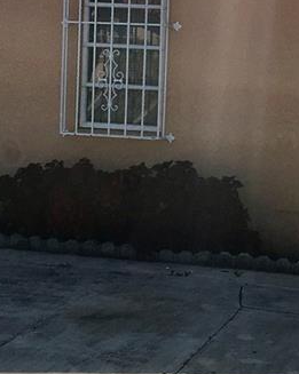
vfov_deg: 18.5
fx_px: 1152
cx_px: 250
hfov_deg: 14.7
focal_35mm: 104
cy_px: 159
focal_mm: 4.15
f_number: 2.2
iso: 25
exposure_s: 1/2262
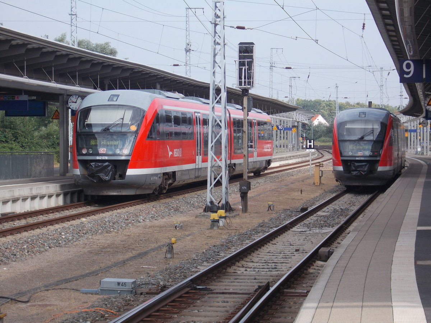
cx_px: 216
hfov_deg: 17.4
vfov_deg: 13.1
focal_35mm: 113
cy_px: 162
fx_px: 1407
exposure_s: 1/200
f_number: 6
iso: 80
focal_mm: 20.1
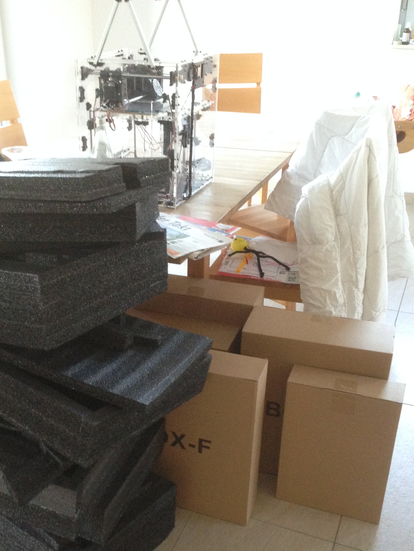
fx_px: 702
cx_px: 145
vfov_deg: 42.6
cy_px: 345
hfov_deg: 32.7
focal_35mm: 44
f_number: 2.4
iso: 250
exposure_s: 1/20
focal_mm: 4.12
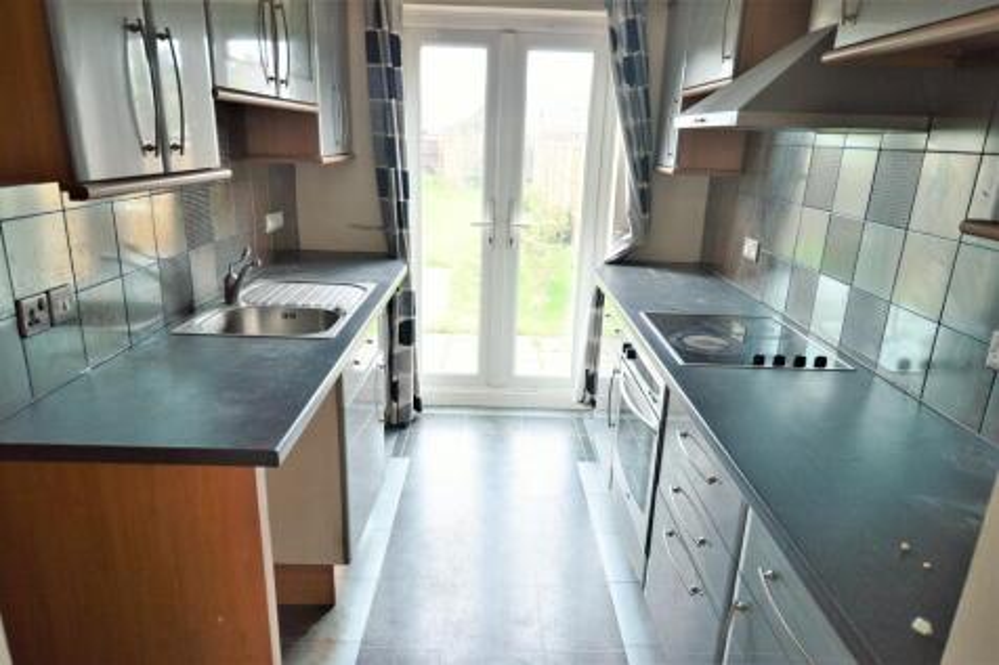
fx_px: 583
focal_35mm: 21
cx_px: 500
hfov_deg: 81.2
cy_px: 332
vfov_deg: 59.5
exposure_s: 1/60
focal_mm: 14
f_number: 3.5
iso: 450
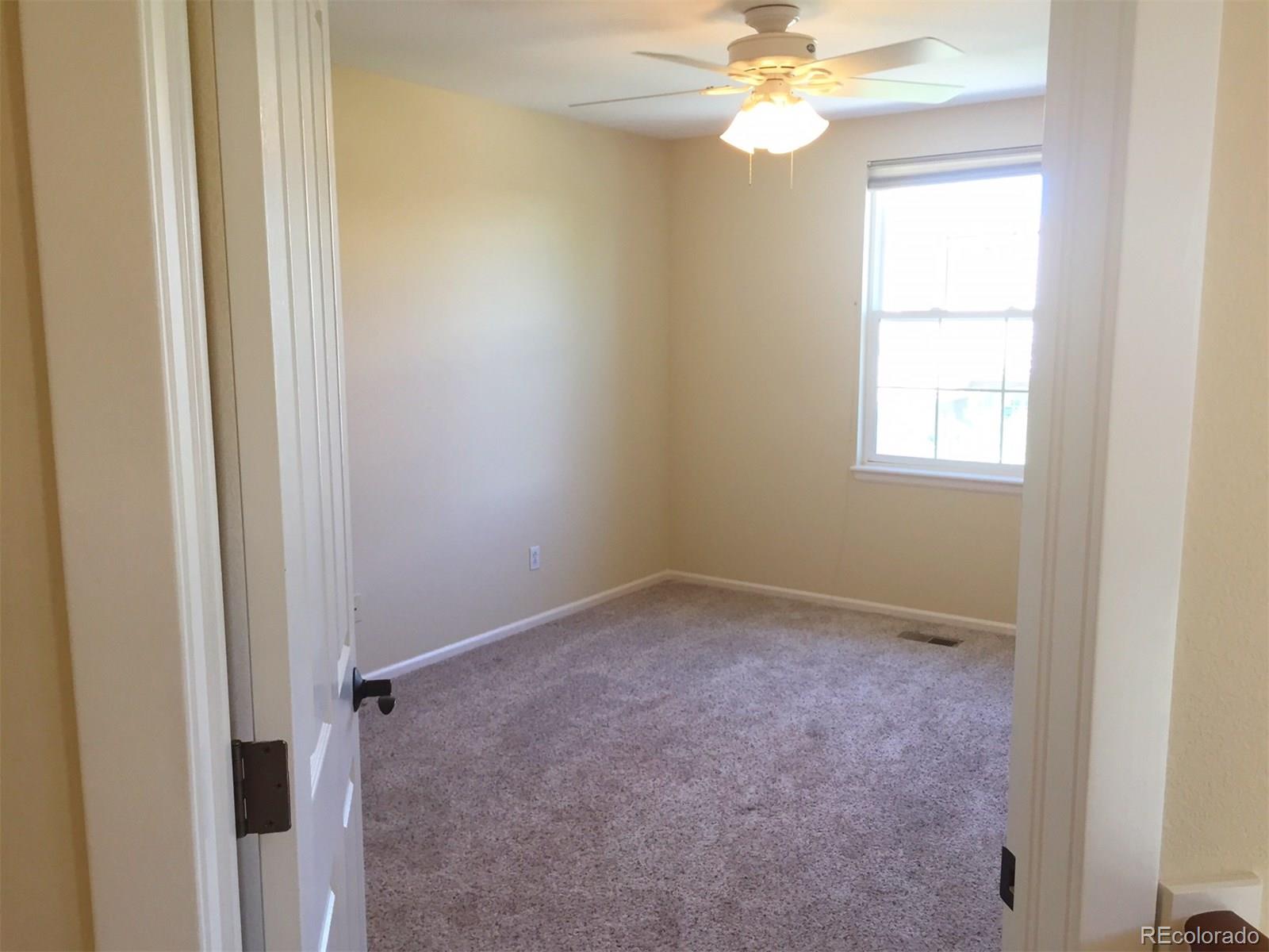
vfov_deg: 48.2
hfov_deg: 61.7
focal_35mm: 29
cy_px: 476
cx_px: 634
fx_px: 1063
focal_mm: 4.15
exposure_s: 1/30
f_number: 2.2
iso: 32
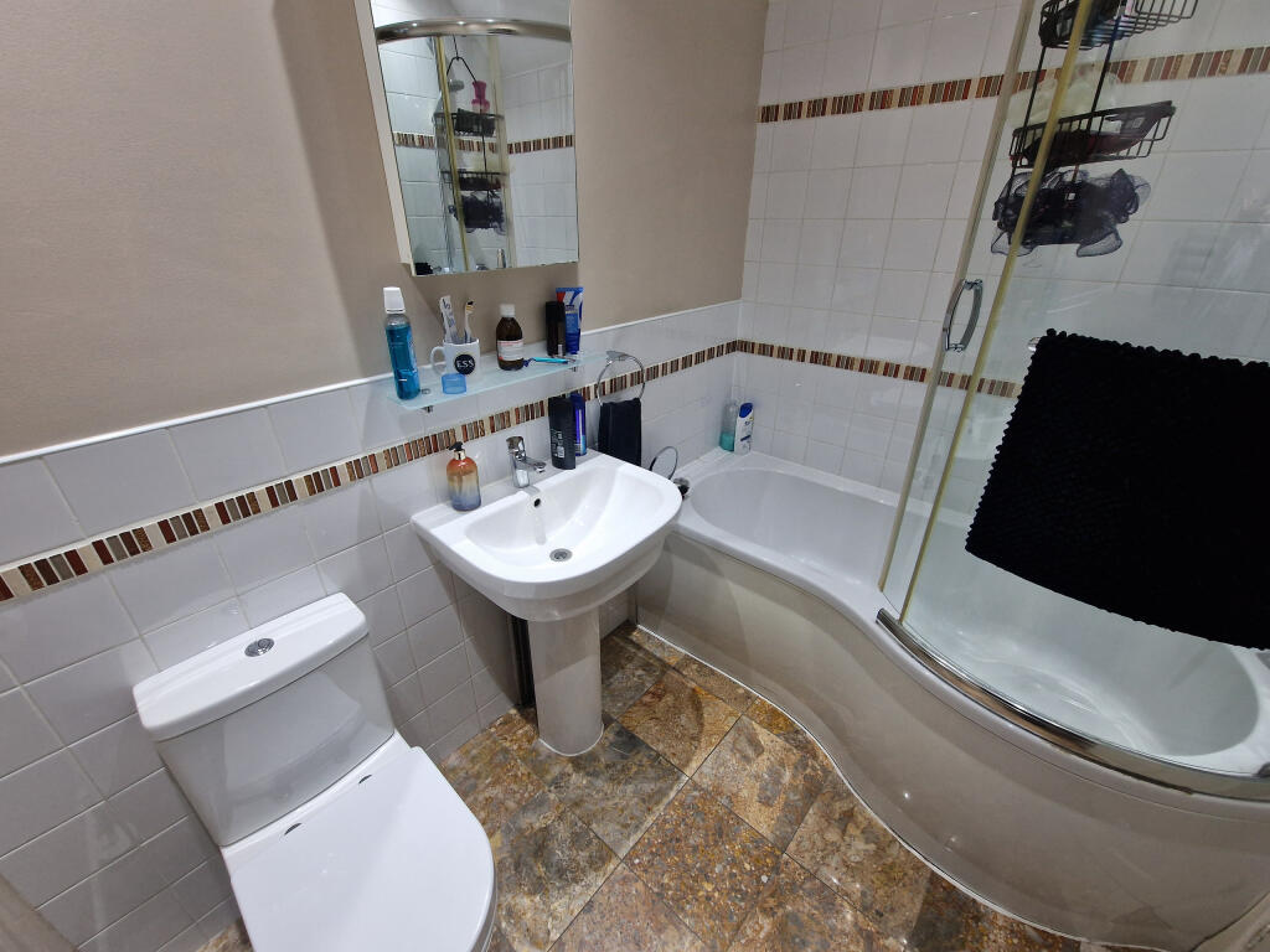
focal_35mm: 13
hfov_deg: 106.2
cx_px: 635
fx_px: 477
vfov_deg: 89.9
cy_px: 476
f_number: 2.2
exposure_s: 1/50
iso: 200
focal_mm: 2.2
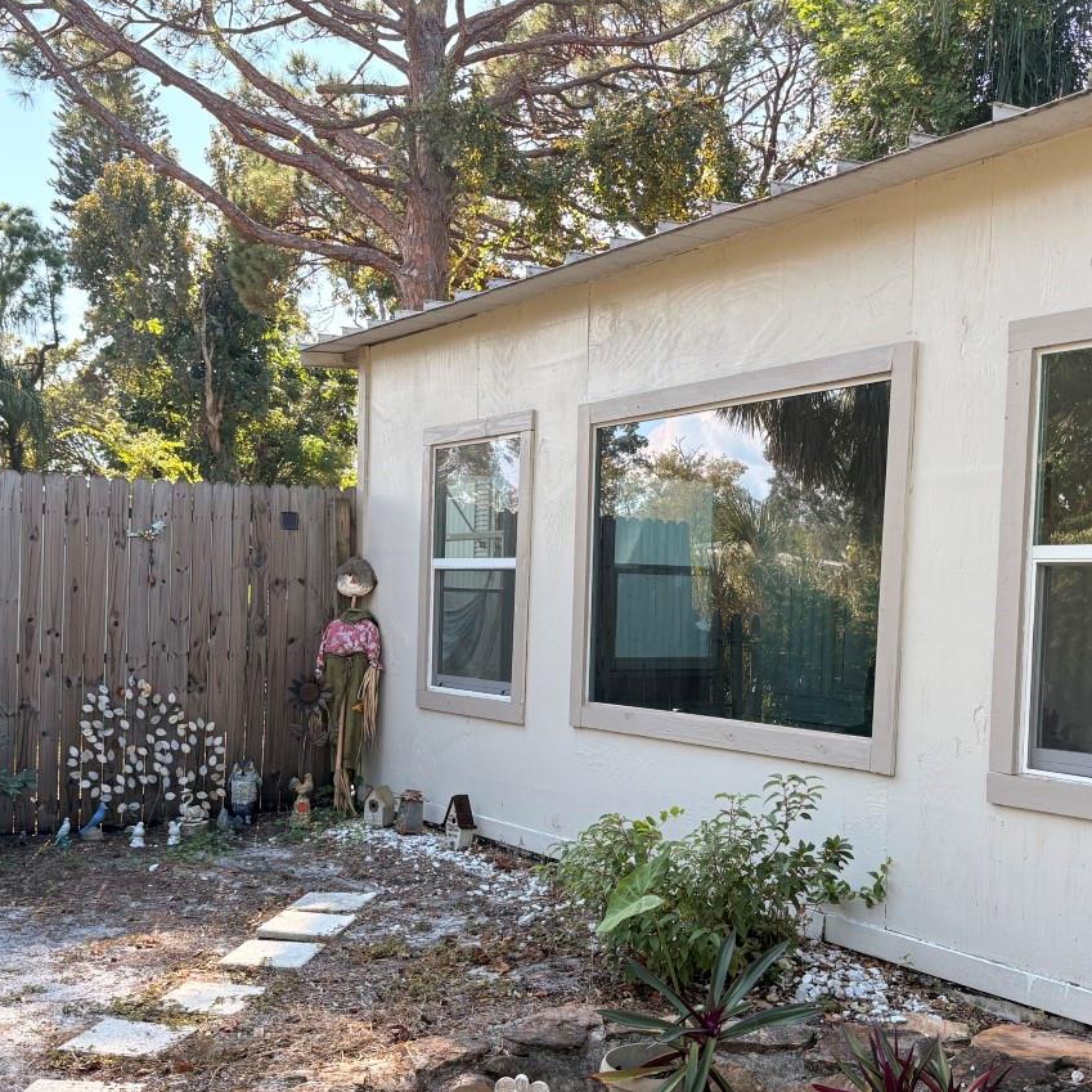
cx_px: 578
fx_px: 1392
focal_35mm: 39
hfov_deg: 42.8
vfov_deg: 42.6
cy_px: 664
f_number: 1.6
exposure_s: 1/850
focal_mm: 5.96
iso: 64
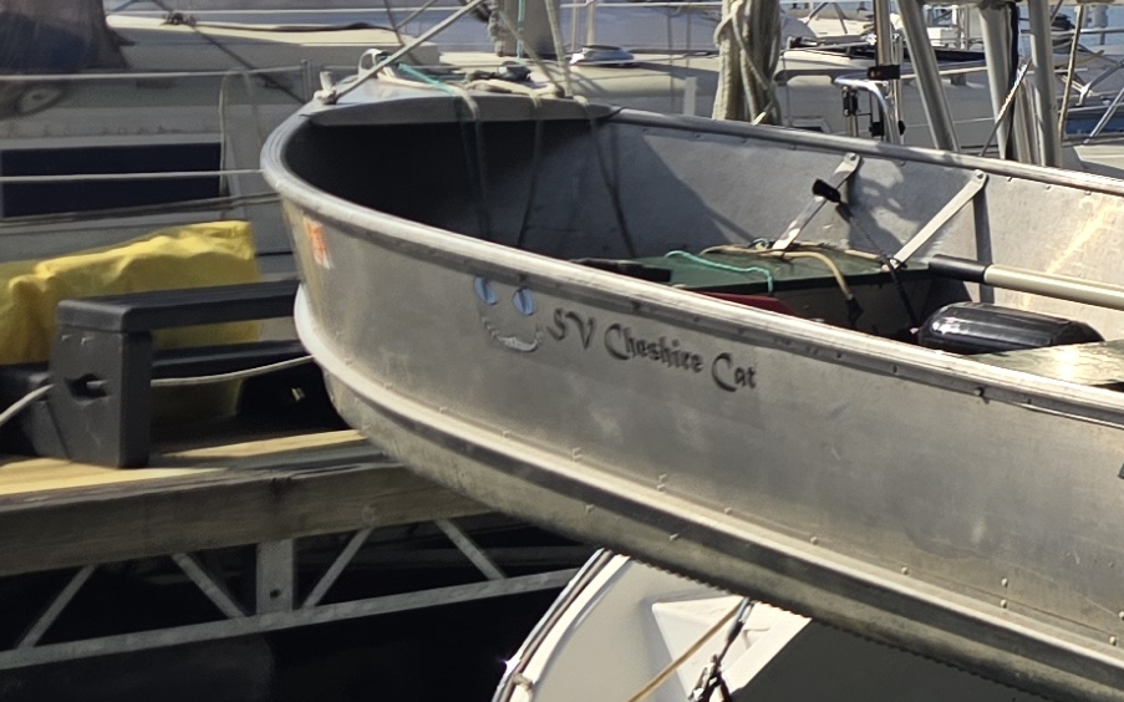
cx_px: 2071
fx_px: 3308
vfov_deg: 12.0
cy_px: -12
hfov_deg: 16.1
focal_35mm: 108
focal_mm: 5.4
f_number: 1.8
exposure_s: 1/2321
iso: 25
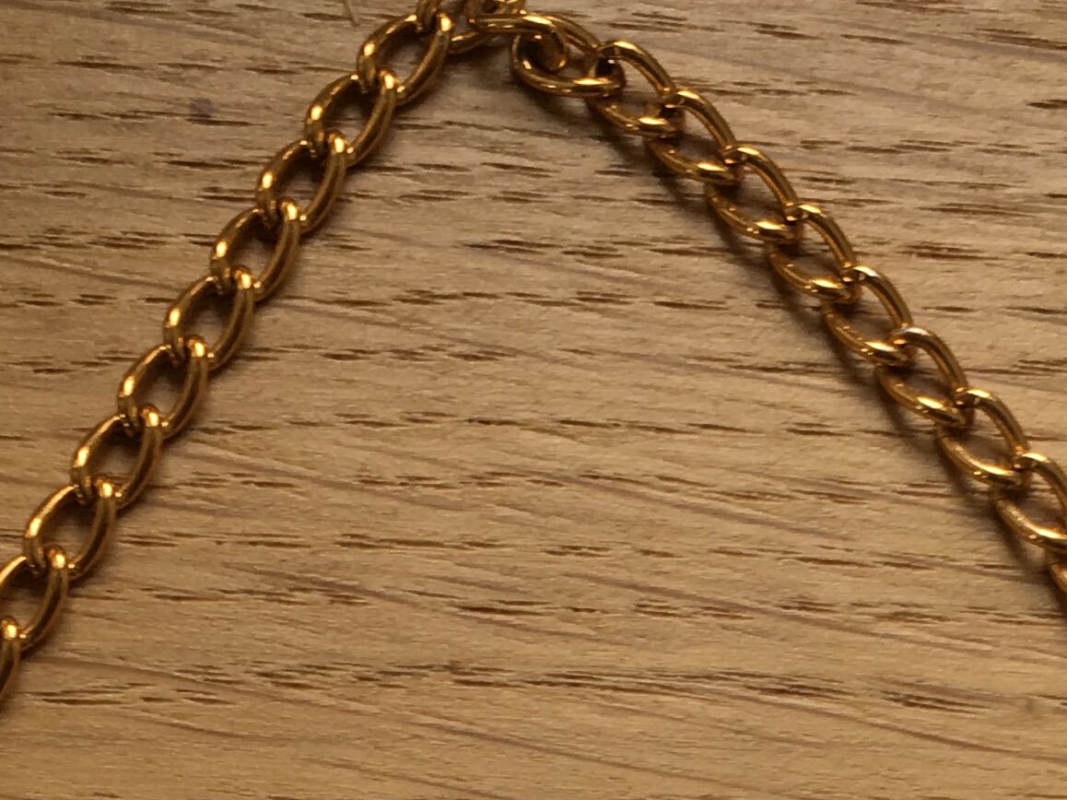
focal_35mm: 101
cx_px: 516
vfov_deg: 13.7
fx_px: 3113
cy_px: 1214
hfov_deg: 19.5
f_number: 2.2
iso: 25
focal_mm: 4.15
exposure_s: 1/50
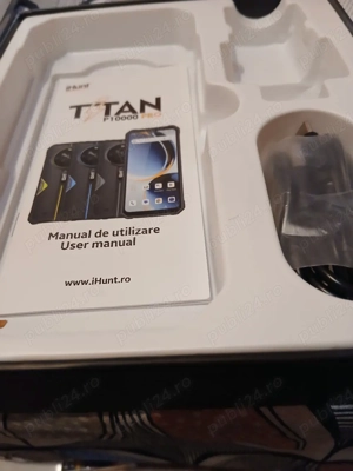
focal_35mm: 26
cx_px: 176
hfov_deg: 53.1
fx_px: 354
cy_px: 236
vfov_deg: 67.3
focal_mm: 3.98
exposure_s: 1/25.1
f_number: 1.8
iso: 400
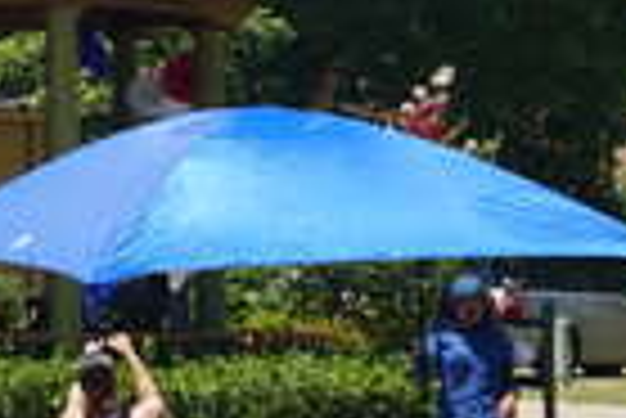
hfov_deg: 7.9
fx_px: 4349
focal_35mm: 250
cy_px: -245
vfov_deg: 5.5
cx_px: -603
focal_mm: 29
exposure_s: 1/125
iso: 100
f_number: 11
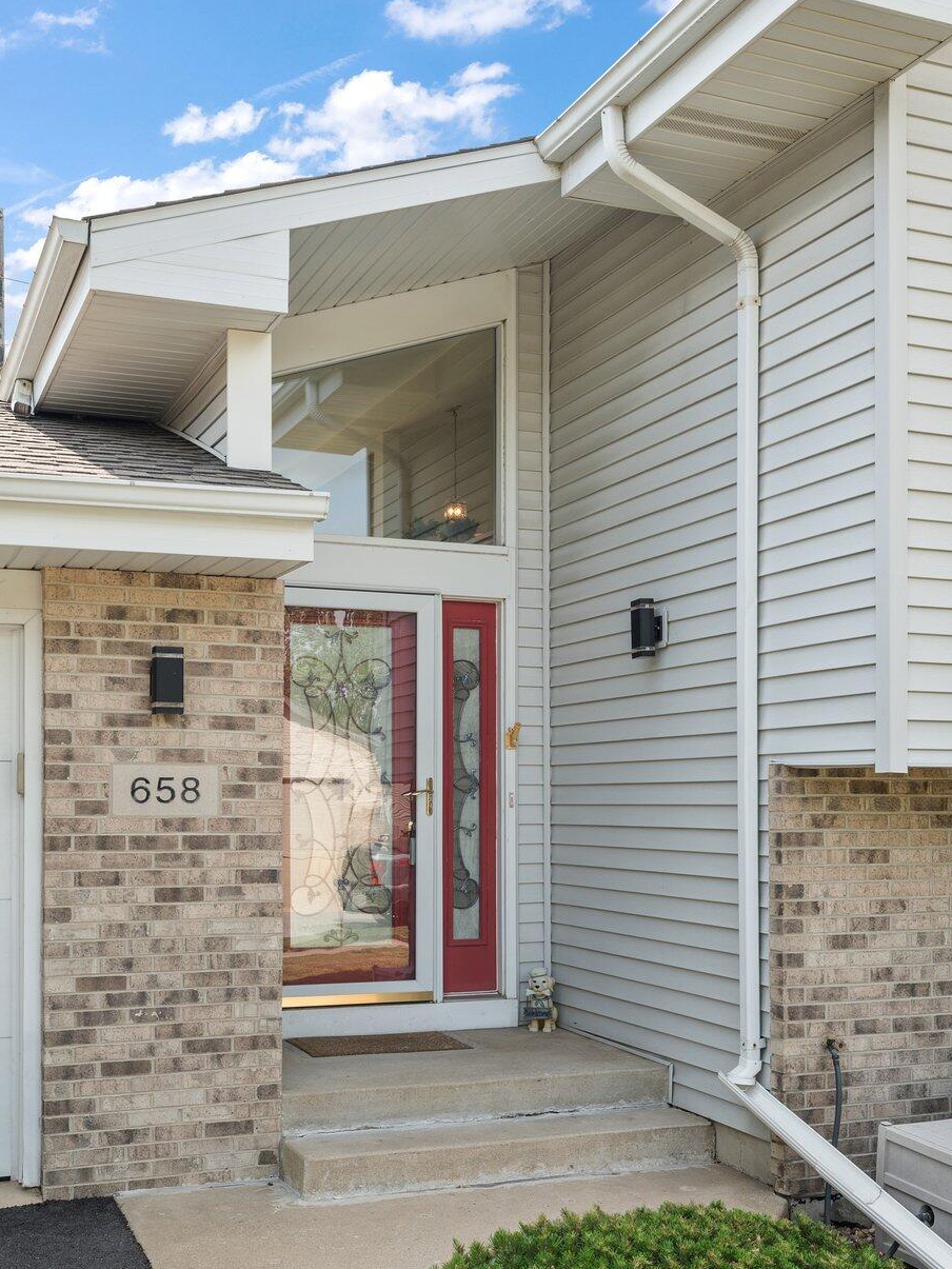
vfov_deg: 48.6
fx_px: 1393
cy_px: 773
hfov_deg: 37.7
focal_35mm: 38
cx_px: 451
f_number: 8
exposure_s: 1/100
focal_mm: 21.2
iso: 400
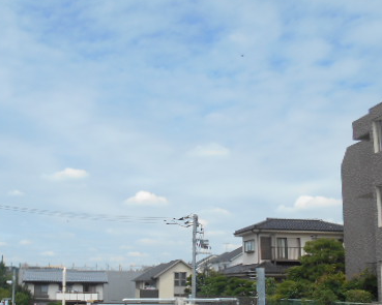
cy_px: 209
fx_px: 497
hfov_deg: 41.3
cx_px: 119
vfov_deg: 33.8
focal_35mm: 44
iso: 80
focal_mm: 4.6
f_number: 3.2
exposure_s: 1/1250
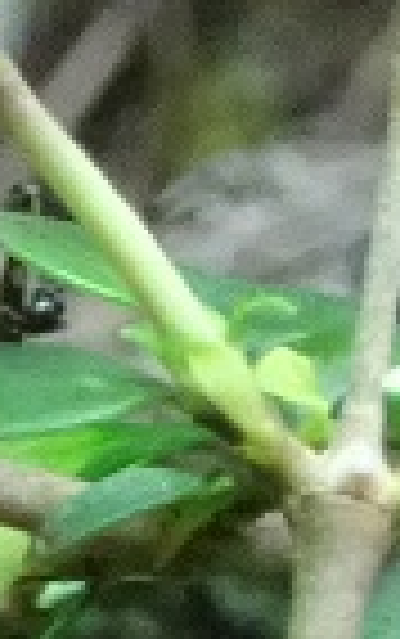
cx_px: -2708
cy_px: -1490
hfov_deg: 1.2
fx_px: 18295
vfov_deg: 2.0
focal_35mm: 1051
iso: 640
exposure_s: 1/160
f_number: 5
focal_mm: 16.46
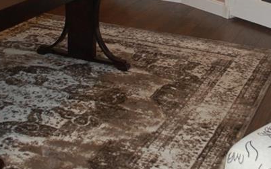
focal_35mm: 70
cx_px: 158
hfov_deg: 29.3
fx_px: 517
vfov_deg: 17.9
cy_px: -19
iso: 400
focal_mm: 18
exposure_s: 1/60
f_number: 3.5
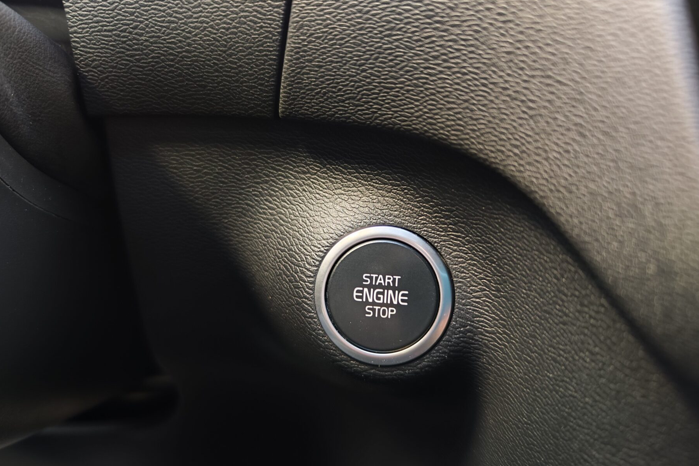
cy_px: 245
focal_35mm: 24
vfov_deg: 53.1
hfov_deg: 73.7
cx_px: 349
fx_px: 466
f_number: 1.69
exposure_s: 1/20
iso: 2564
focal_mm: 7.01
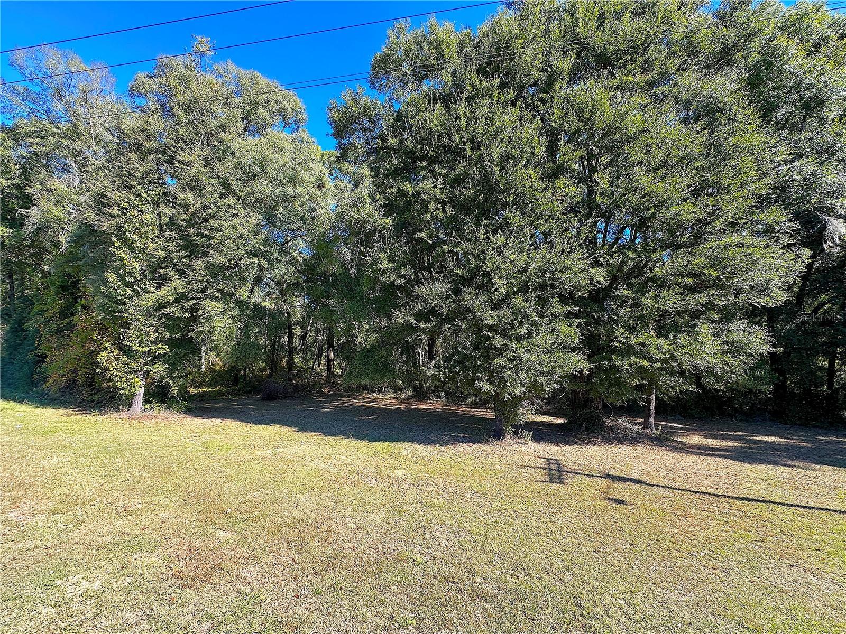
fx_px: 342
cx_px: 423
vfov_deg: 85.7
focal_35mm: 14
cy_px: 317
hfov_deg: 102.1
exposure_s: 1/211
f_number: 2.2
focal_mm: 2.22
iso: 40
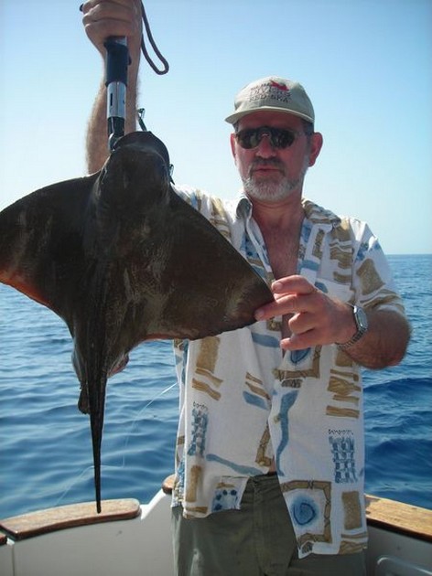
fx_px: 633
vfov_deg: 49.0
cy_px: 288
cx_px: 216
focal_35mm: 38
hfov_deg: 37.7
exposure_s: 1/170
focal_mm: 6.3
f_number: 6.4
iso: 50
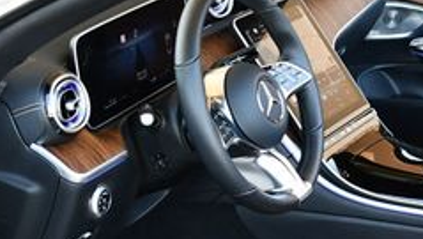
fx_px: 1134
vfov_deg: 11.9
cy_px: 232
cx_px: 404
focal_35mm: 101
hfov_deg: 20.6
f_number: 3.5
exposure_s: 1/250
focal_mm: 18
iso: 800
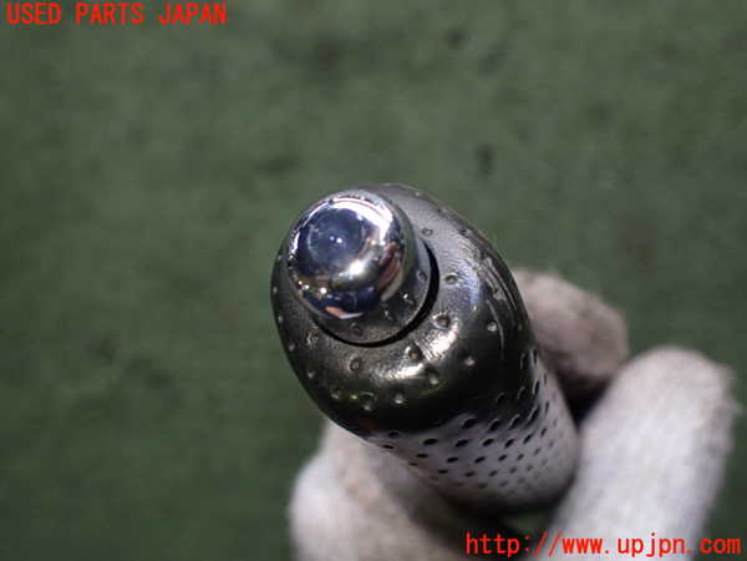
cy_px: 280
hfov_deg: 60.0
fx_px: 647
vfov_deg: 46.8
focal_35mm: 30
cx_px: 374
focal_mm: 5.4
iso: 250
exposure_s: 1/125
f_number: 2.3
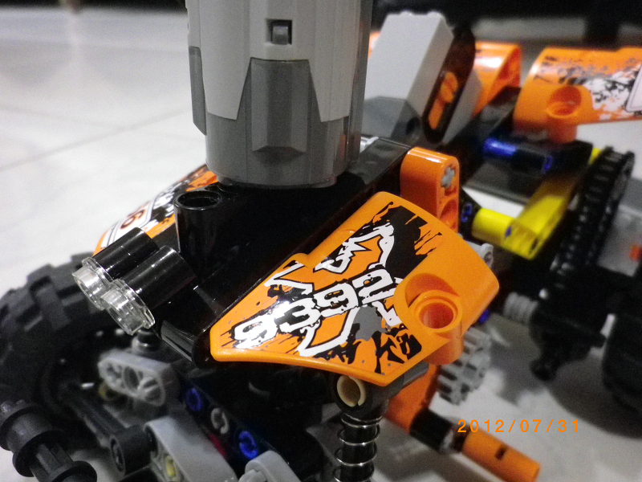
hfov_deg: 63.4
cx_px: 321
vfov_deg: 49.7
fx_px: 519
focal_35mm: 28
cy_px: 241
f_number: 3.2
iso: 800
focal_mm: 5
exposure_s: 1/20
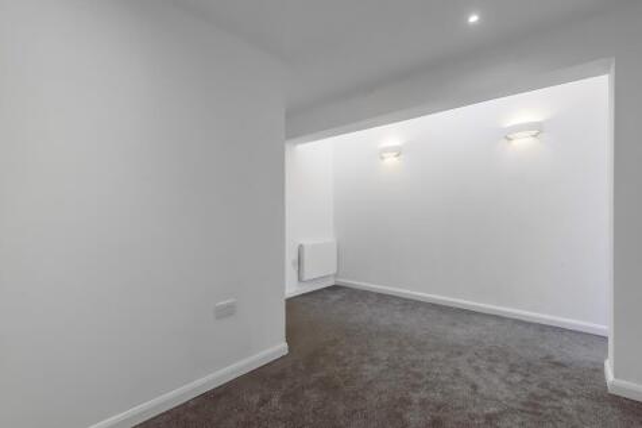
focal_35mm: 16
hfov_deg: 96.8
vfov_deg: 73.7
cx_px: 321
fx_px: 285
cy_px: 214
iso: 160
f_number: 9
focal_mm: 16
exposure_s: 1/15
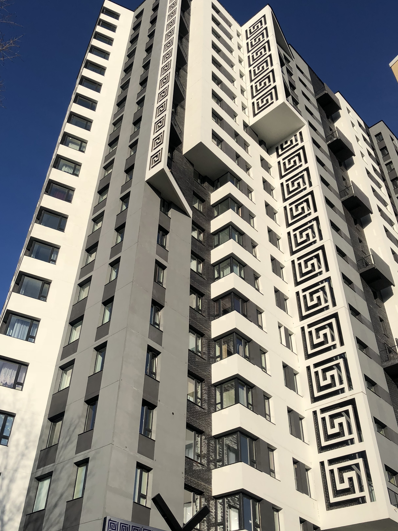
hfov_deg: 40.4
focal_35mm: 35
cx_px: 151
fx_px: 537
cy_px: 251
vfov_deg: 52.6
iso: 25
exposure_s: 1/3040
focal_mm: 4
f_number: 1.8
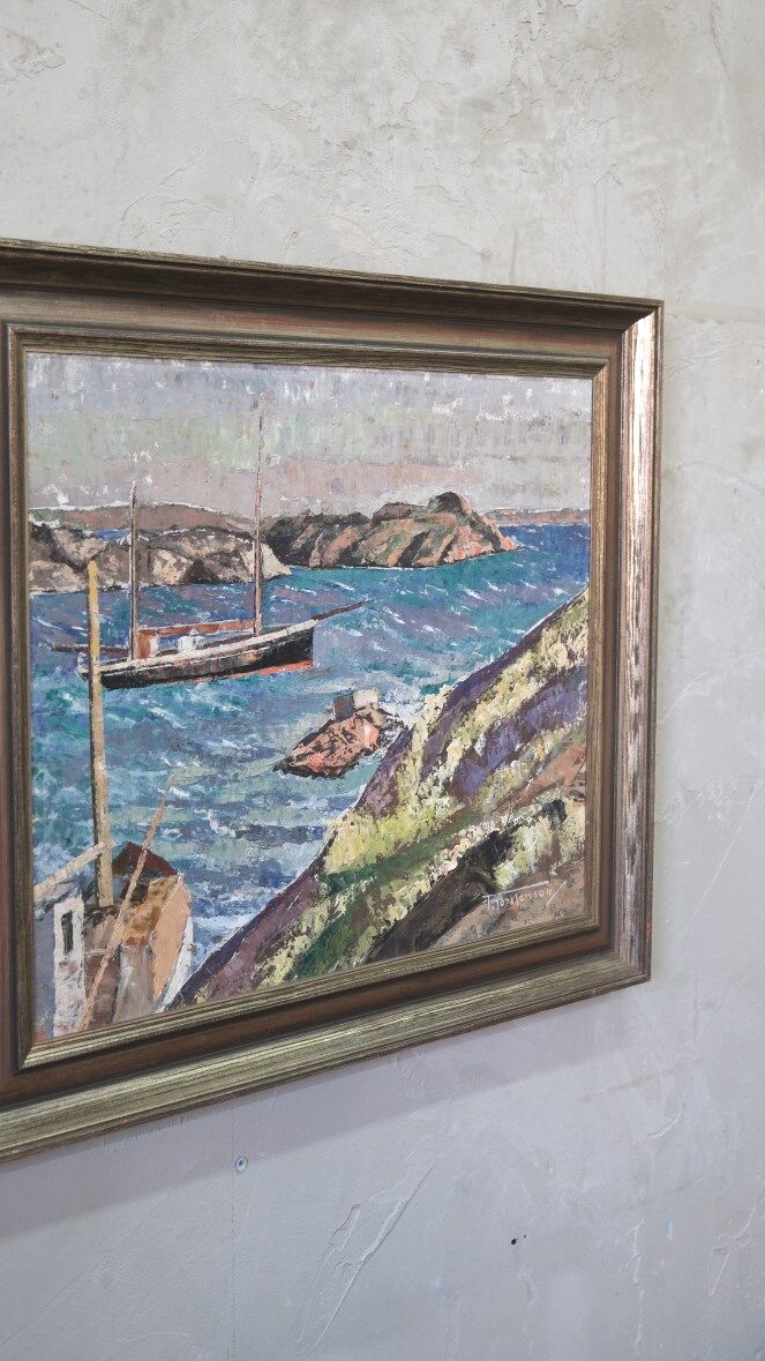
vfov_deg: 39.9
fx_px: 1876
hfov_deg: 23.0
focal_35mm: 52
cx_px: 306
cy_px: 667
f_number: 4
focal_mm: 30.8
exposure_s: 1/45
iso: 1250
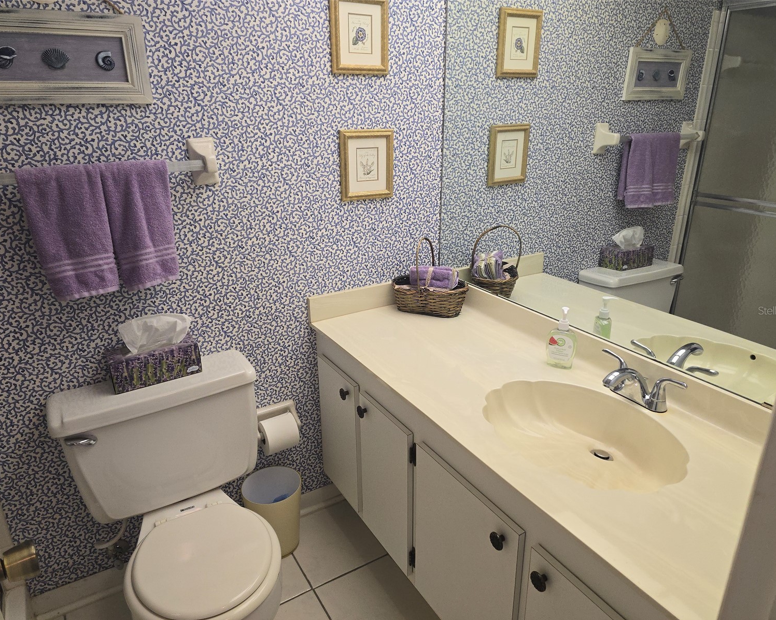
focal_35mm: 24
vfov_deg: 58.8
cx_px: 392
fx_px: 551
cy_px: 310
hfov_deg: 70.3
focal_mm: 6.3
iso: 200
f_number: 1.7
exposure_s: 1/120
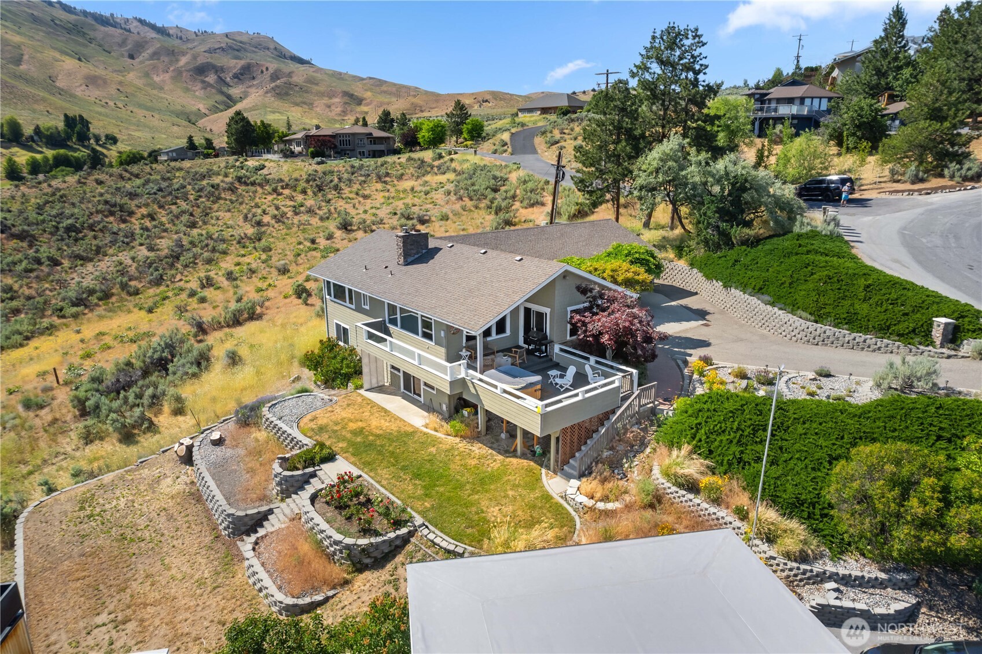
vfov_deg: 57.2
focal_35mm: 22
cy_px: 327
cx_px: 491
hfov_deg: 78.6
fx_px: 600
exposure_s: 1/1500
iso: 100
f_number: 2.8
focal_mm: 8.38
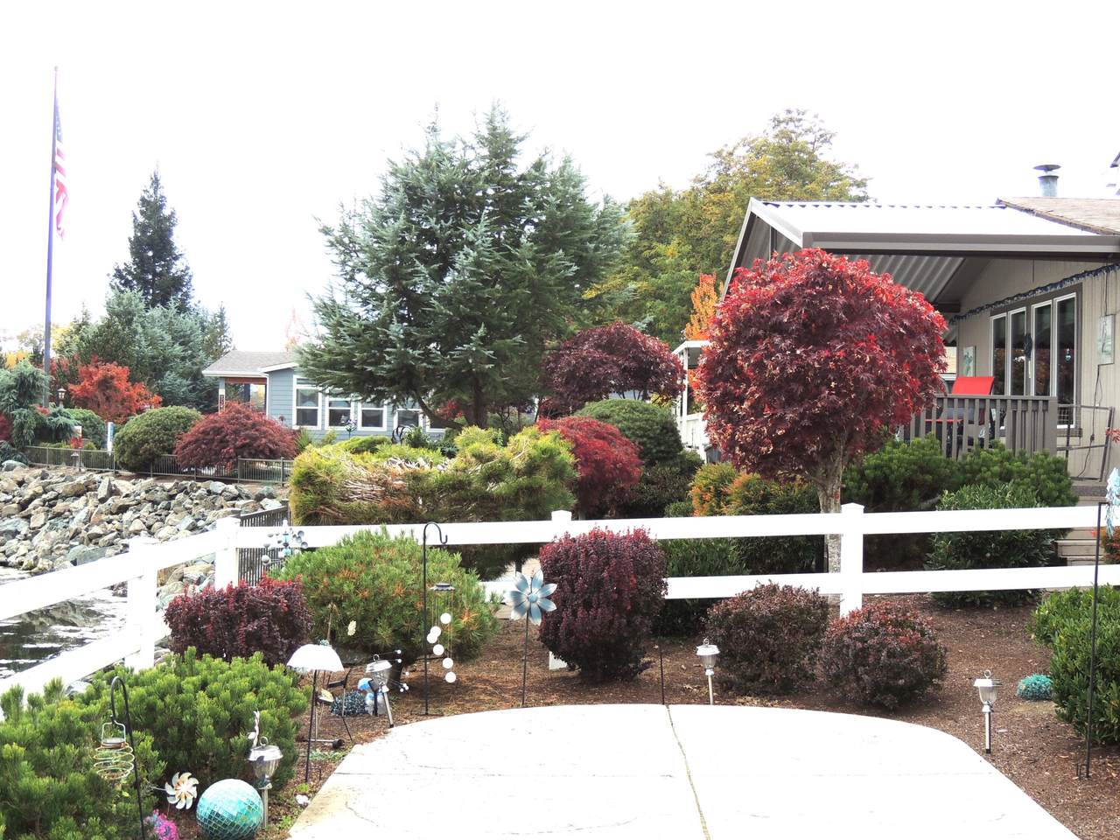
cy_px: 420
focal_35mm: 47
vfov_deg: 30.9
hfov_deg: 40.4
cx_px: 560
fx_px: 1521
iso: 100
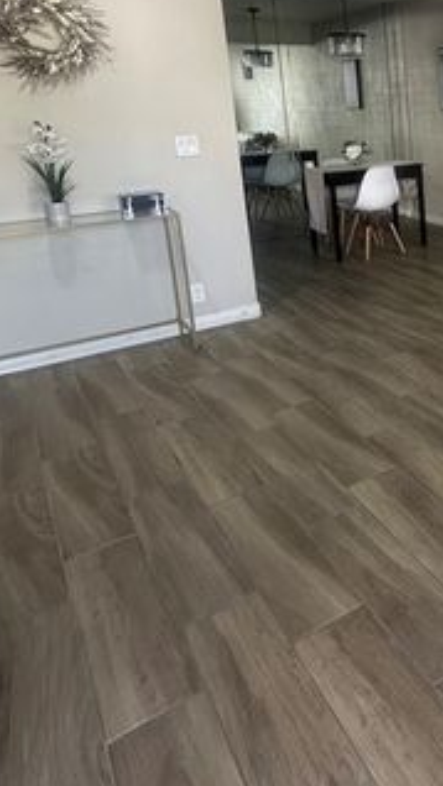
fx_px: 668
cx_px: 557
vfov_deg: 58.9
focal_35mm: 32
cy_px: 234
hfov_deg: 30.1
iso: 200
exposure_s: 1/60
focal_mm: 2.22
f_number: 2.2
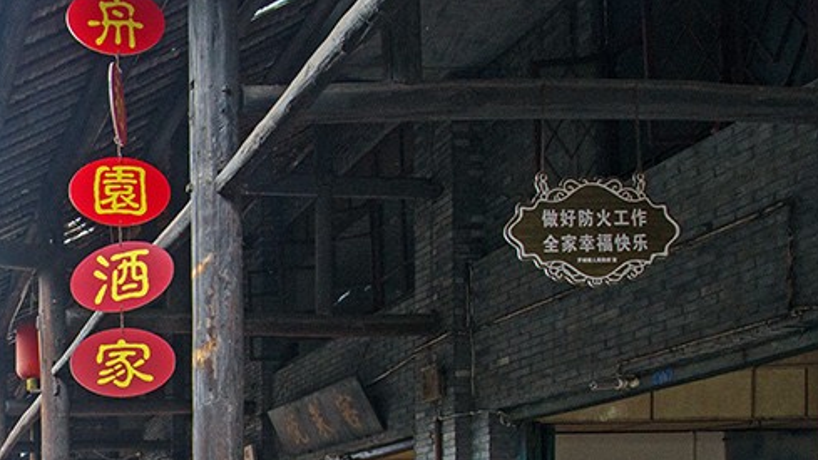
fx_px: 846
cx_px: -94
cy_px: 415
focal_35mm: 39
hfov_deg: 40.8
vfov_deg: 29.2
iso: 560
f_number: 8
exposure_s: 1/250
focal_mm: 14
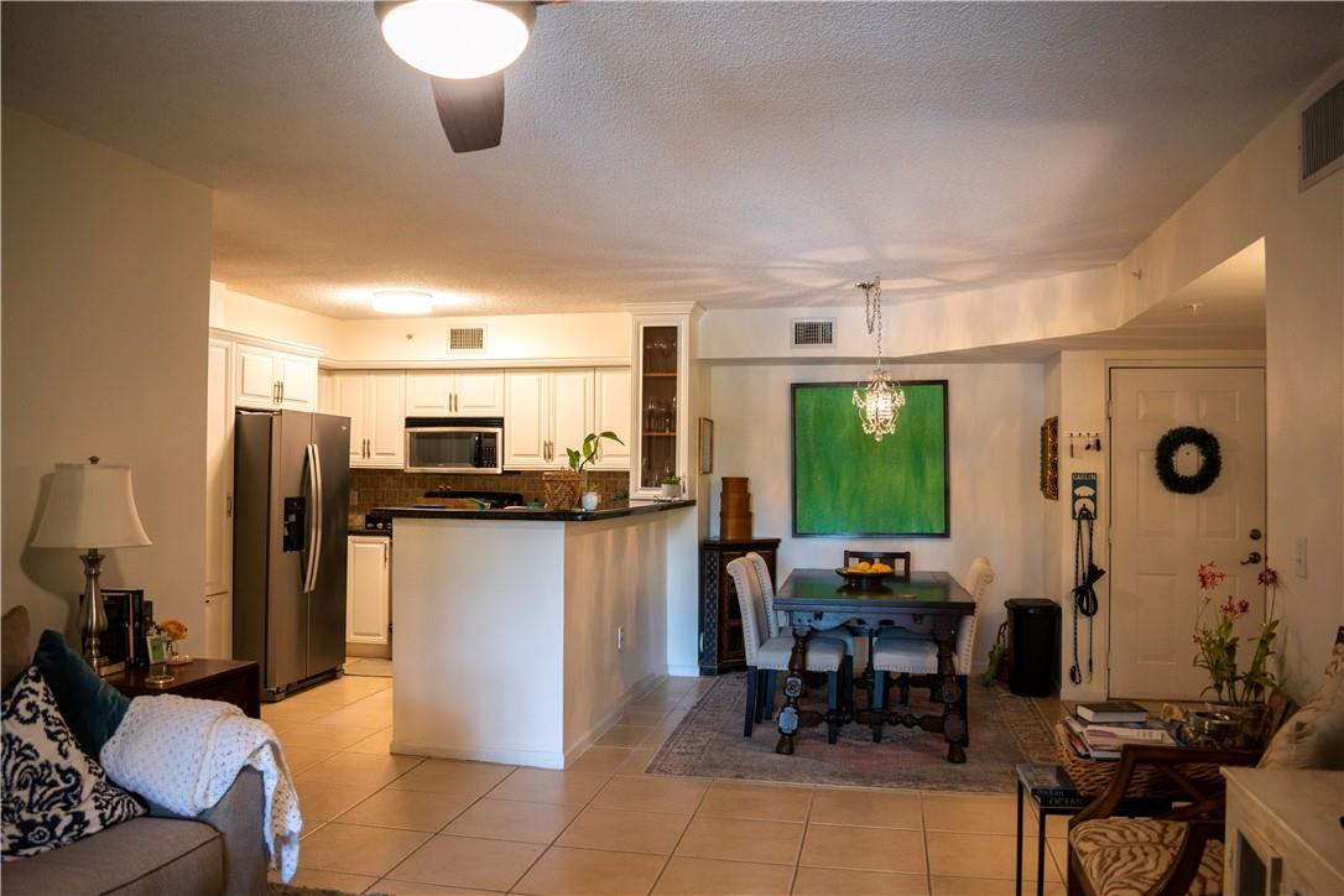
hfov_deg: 67.4
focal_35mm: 27
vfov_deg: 47.9
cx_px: 672
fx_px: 1008
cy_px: 448
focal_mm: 18
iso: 200
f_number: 3.5
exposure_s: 1/20
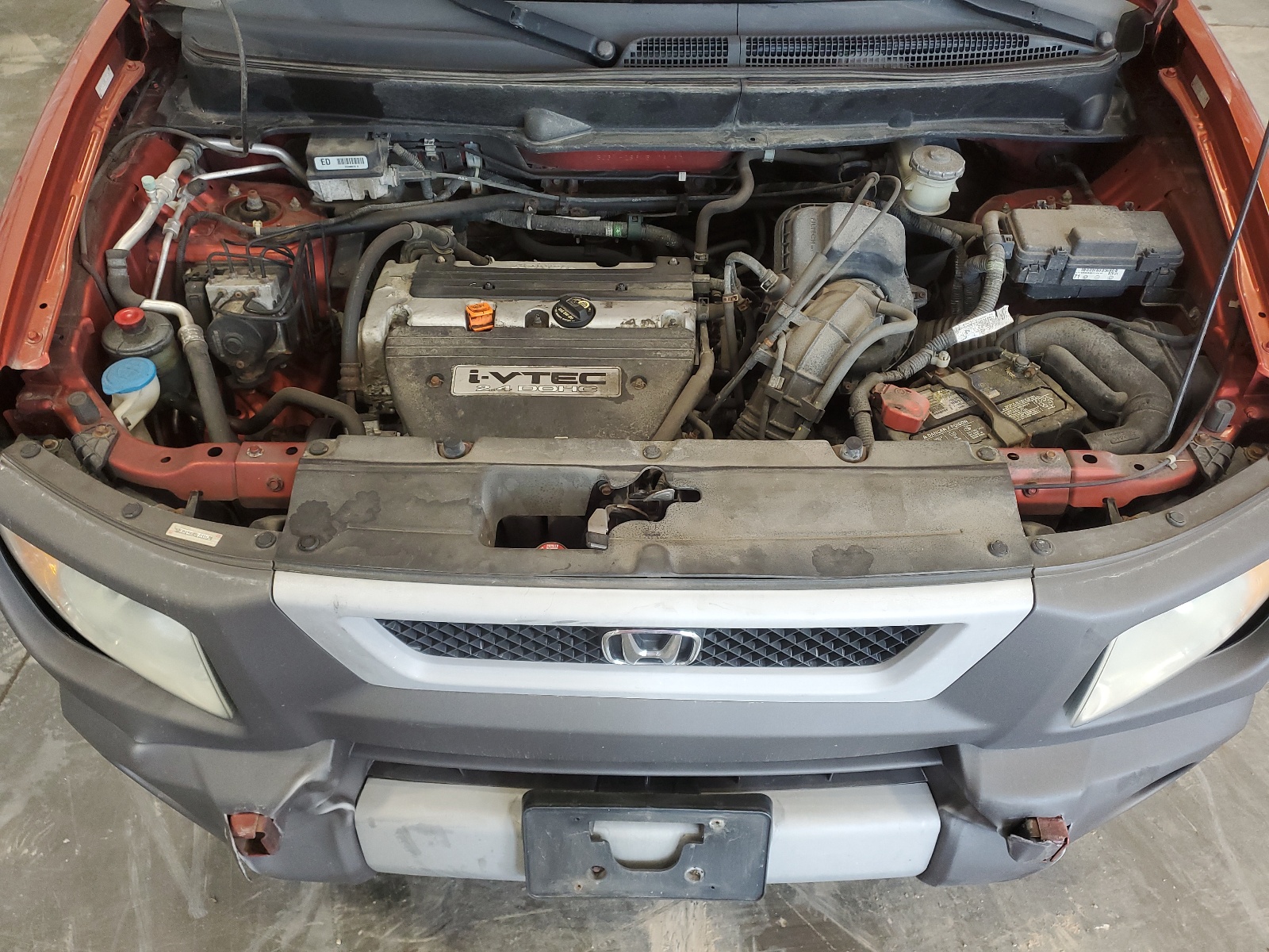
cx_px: 634
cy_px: 476
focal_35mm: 26
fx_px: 953
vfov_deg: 53.1
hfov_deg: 67.3
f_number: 1.5
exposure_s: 1/60.2
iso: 89
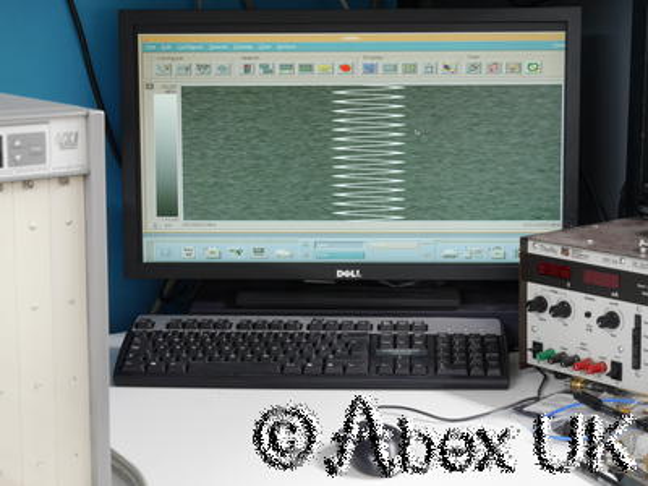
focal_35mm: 80
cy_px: 243
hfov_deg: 24.4
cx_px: 324
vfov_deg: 18.4
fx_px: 1498
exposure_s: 1/1.6
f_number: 13
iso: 400
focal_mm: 40
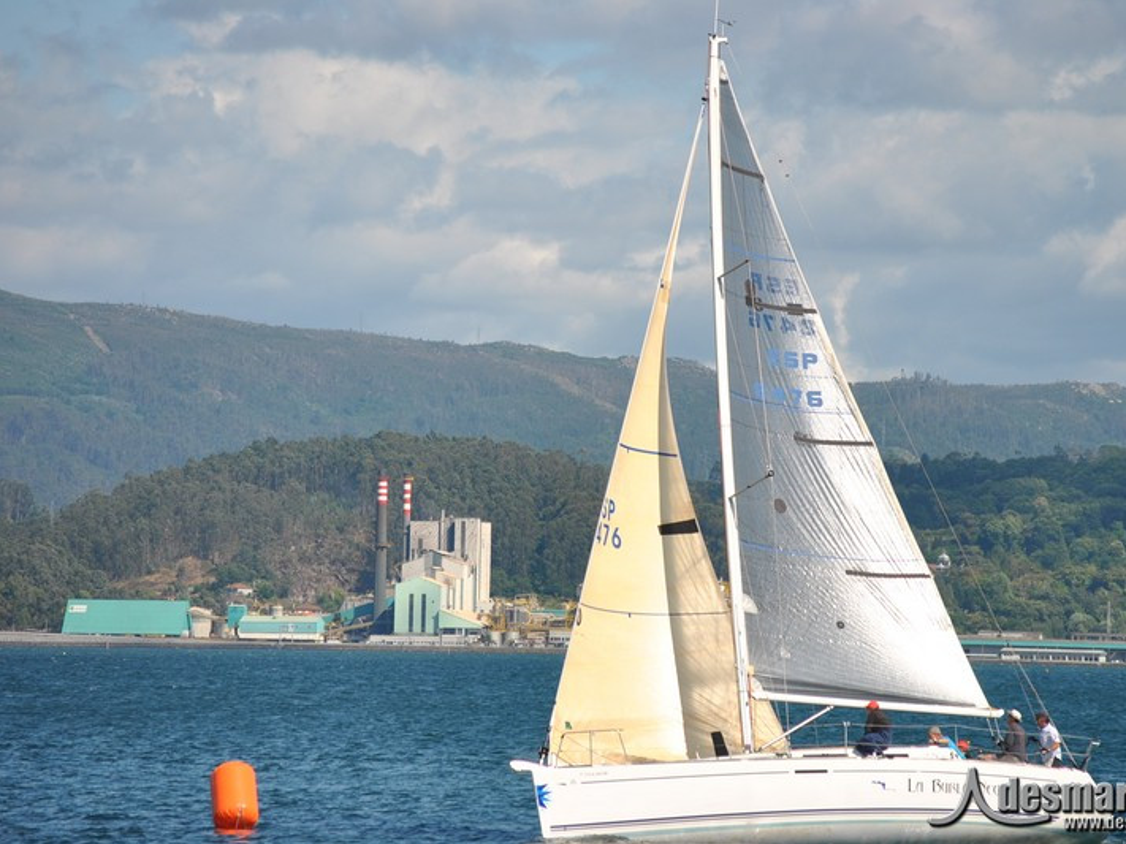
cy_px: 423
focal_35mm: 220
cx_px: 607
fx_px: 7140
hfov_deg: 9.0
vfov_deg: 6.8
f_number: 5.6
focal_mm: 135
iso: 100
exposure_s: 1/500
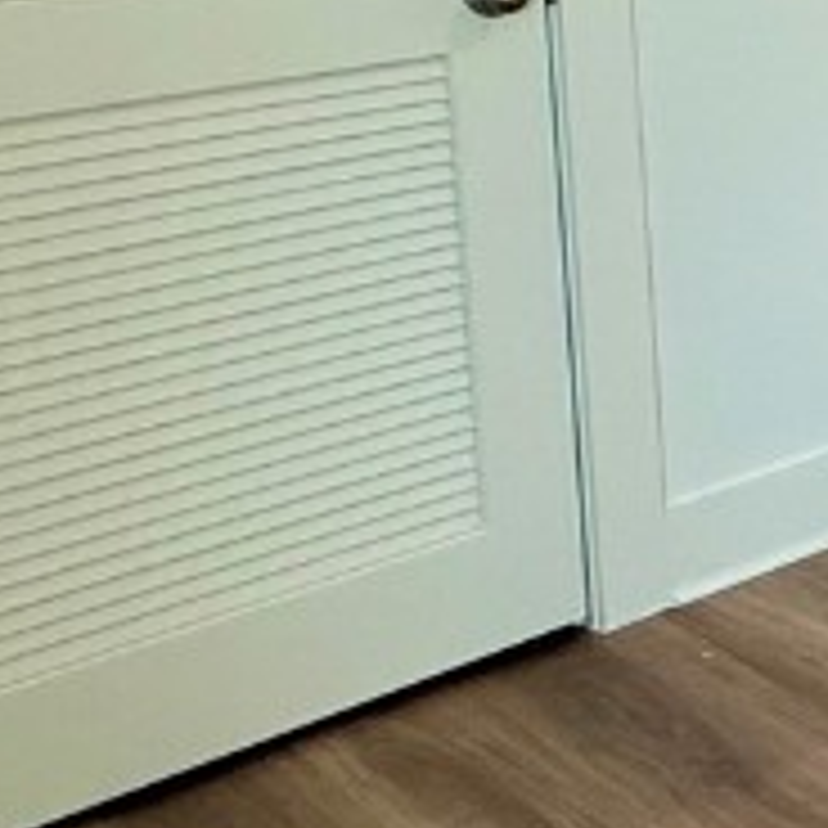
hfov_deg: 15.7
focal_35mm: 69
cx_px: 1890
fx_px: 1867
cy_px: -166
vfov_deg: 22.9
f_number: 2.2
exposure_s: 1/120
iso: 160
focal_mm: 2.22
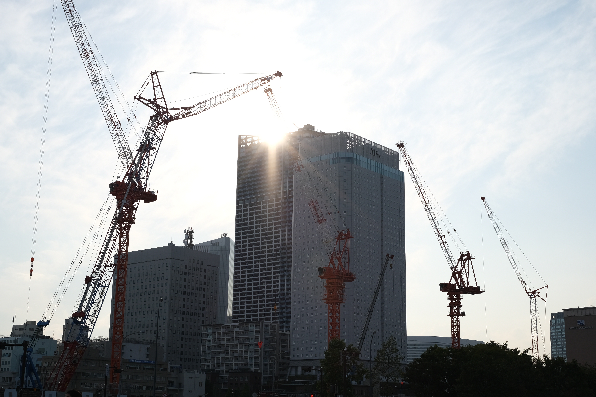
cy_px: 198
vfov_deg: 27.0
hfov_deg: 39.6
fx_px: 828
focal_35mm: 50
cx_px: 298
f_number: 5.6
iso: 160
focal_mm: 33
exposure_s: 1/1400
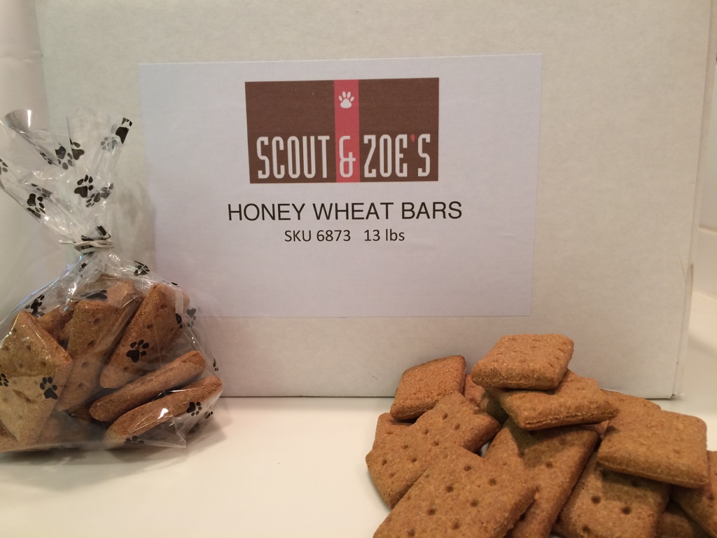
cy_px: 269
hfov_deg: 61.7
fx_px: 601
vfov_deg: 48.2
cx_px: 358
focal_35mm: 29
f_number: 2.2
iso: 64
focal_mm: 4.15
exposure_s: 1/30
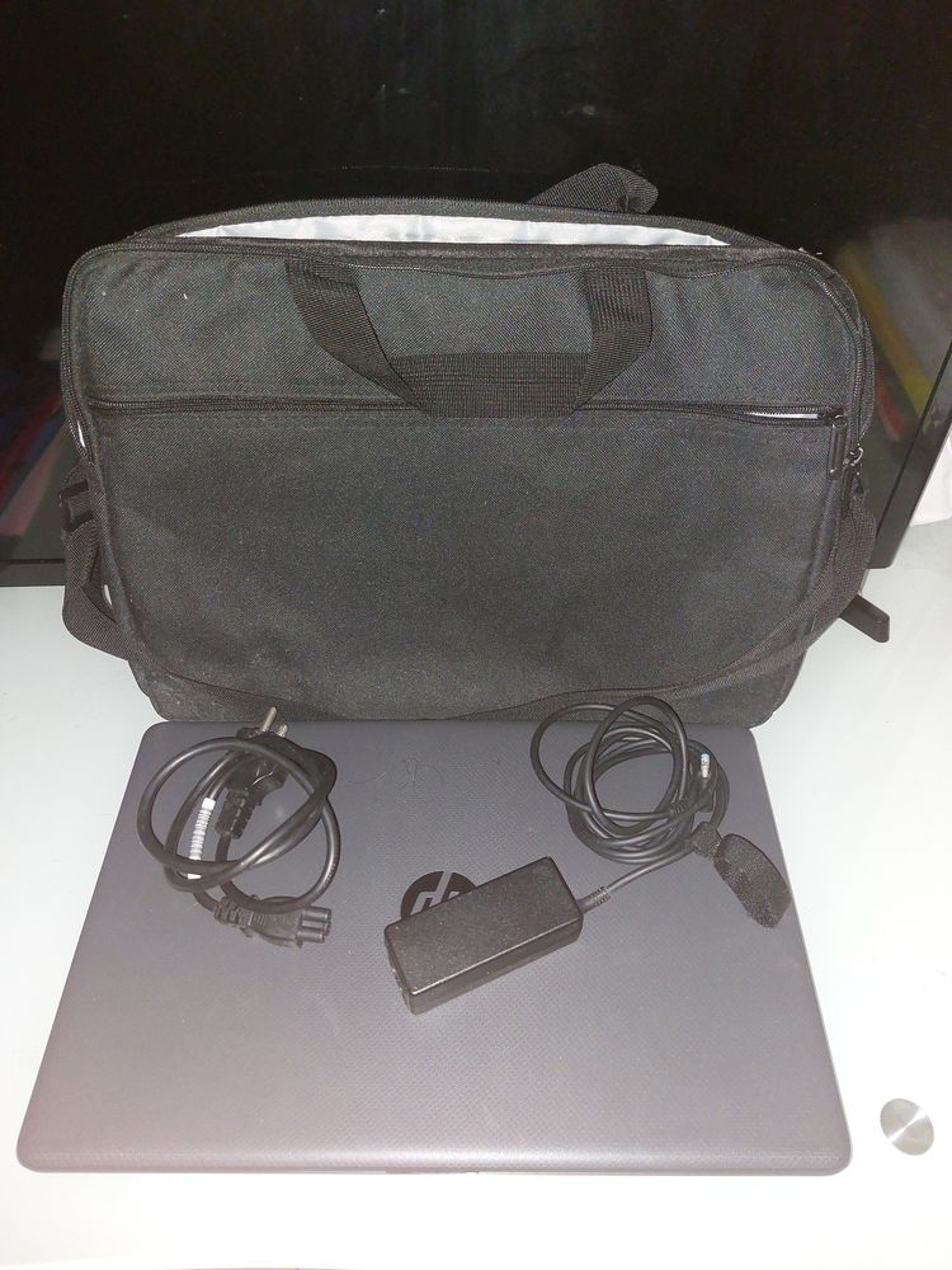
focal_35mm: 25
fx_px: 917
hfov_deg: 54.9
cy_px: 635
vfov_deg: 69.4
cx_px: 476
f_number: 1.8
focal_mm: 5.23
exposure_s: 1/50
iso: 320
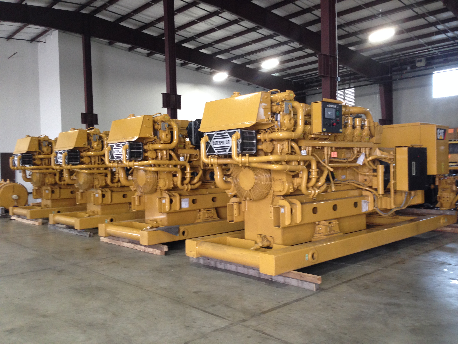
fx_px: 437
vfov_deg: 42.9
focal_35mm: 33
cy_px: 172
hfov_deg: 55.4
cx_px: 229
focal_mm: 4.12
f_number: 2.4
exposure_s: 1/20
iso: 160
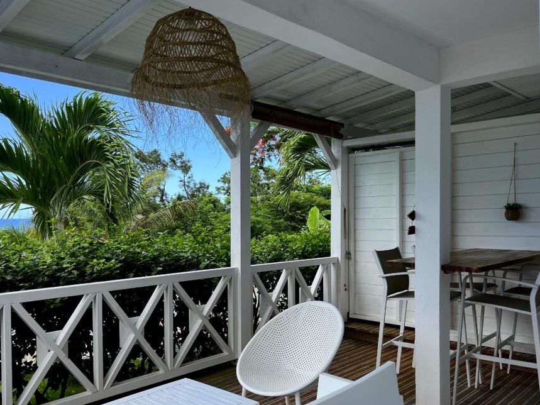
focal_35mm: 31
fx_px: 484
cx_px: 228
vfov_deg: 45.3
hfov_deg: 58.1
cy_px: 226
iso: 50
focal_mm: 5.1
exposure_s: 1/909
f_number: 1.6
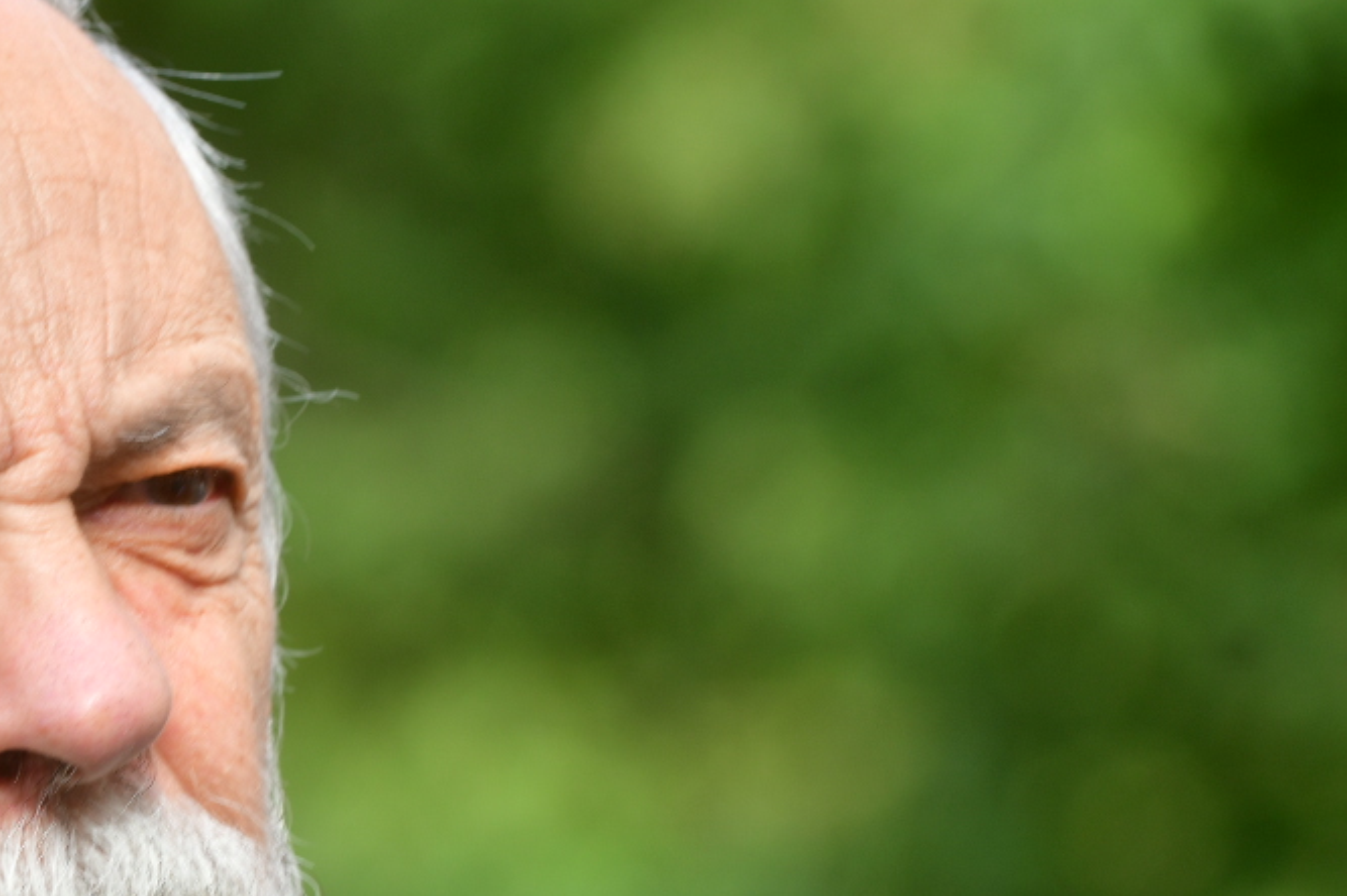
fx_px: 18175
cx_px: -93
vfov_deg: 2.8
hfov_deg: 4.2
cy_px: 720
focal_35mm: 486
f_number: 6.3
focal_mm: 200
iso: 100
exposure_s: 1/200
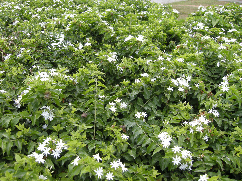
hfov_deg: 52.6
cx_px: 121
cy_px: 90
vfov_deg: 40.7
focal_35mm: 35
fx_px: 245
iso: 64
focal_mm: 7.5
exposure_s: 1/108
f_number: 3.8
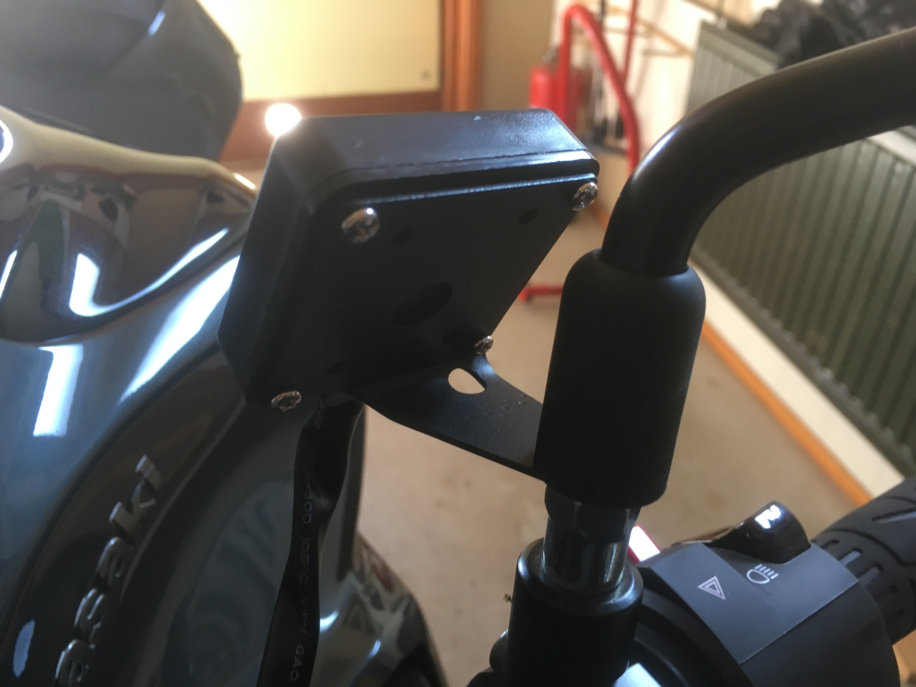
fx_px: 767
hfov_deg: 61.7
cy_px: 344
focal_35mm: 29
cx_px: 458
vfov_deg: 48.2
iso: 100
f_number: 2.2
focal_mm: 4.15
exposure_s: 1/33
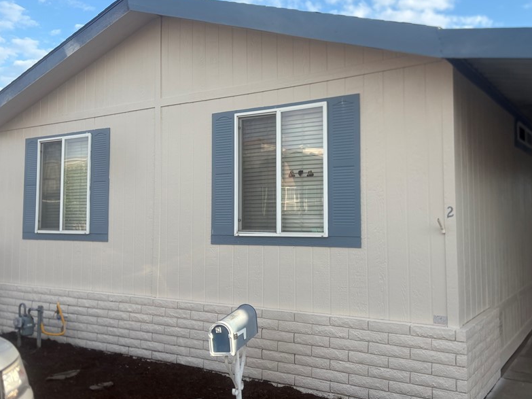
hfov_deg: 53.7
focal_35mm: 34
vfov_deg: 41.7
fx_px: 522
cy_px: 177
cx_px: 314
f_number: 1.6
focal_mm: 5.96
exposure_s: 1/1484
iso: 50
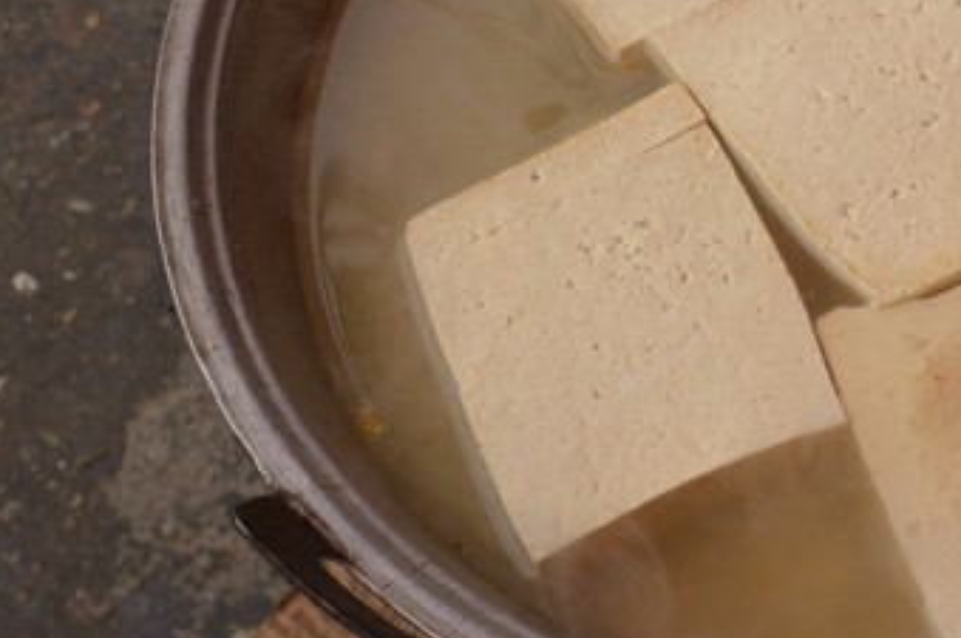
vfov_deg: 14.7
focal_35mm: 92
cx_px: 1029
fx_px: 2452
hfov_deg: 21.2
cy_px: 112
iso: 400
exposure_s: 1/160
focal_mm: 26
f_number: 6.3
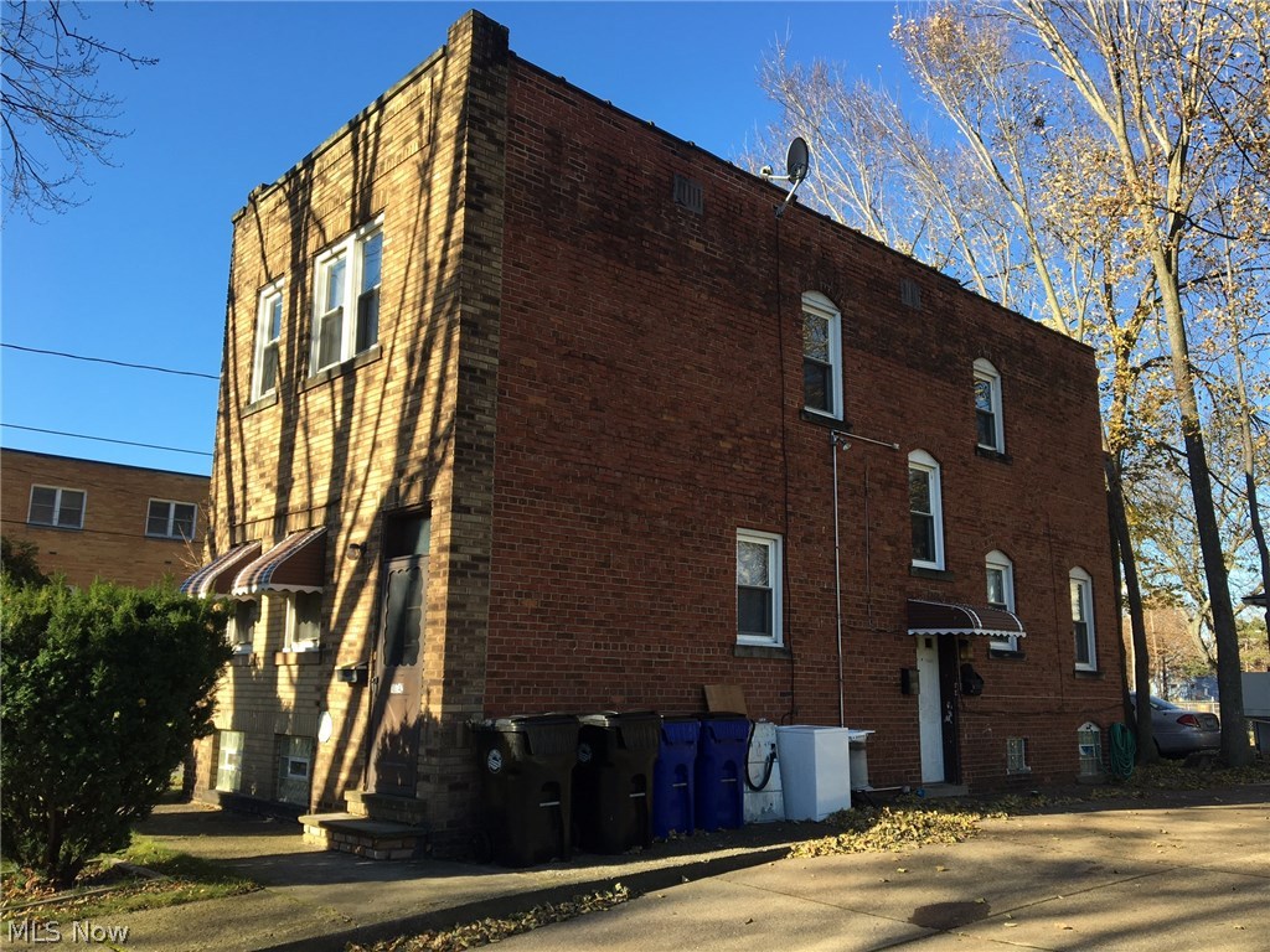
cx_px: 635
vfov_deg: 48.2
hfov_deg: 61.7
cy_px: 476
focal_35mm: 29
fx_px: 1064
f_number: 2.2
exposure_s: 1/523
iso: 25
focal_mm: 4.15
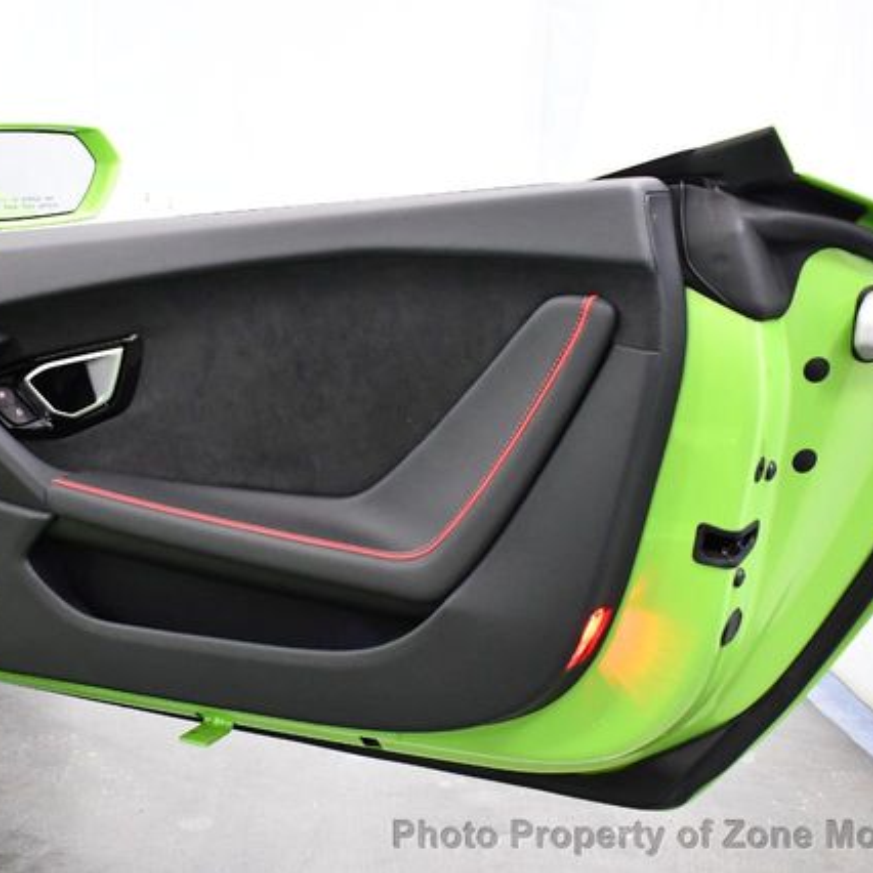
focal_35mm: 46
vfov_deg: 36.8
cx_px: 363
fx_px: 1313
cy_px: 435
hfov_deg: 36.7
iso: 2500
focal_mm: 18
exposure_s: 1/125
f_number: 3.5
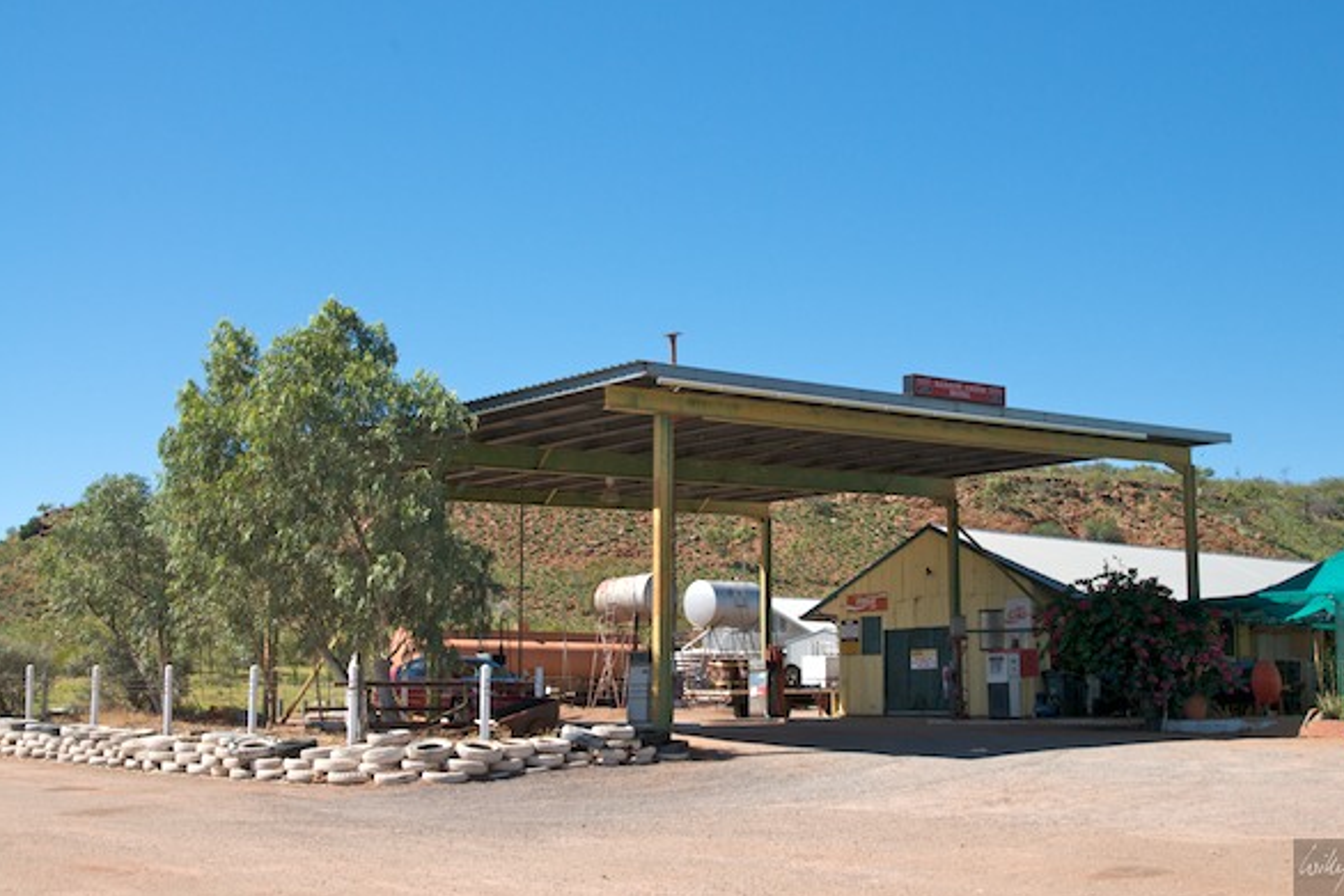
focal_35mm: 46
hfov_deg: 42.7
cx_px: 667
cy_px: 449
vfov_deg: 29.3
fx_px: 1718
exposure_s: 1/500
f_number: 11
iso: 320
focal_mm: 30
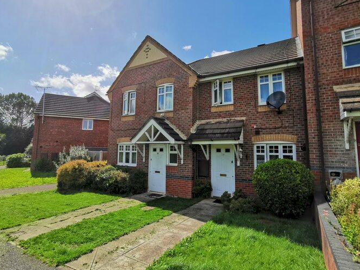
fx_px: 187
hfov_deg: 87.7
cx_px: 186
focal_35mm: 18
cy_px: 130
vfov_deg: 71.6
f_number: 2.2
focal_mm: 2.26
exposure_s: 1/2151
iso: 50
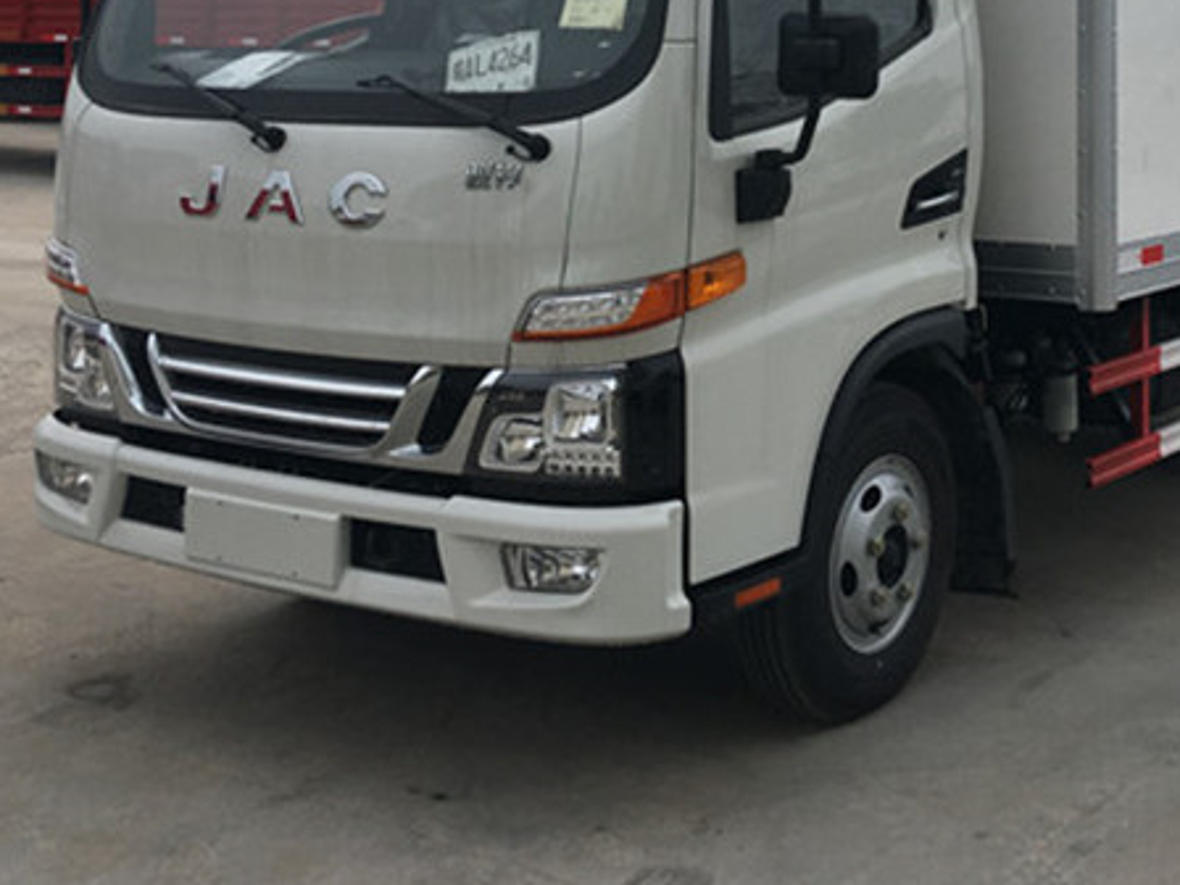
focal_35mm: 56
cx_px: 772
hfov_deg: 34.1
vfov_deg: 25.3
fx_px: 1909
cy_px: 79
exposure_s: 1/1709
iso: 25
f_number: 2.2
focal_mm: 4.15
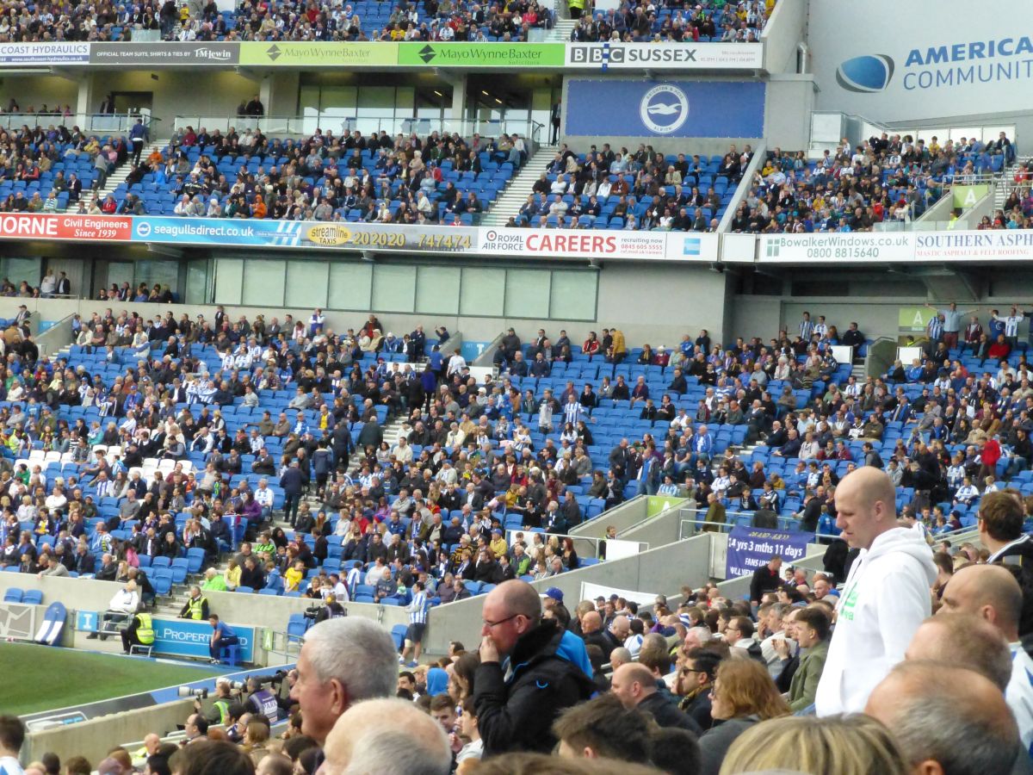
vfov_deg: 21.0
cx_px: 516
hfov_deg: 27.8
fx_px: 2089
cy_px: 388
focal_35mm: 70
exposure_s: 1/640
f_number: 5
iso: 1600
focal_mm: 12.5
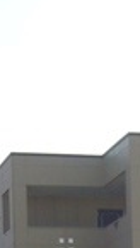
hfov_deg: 6.3
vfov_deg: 10.7
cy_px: 402
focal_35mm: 192
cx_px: 106
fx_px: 1262
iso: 80
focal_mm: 6.6
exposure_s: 1/320
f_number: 6
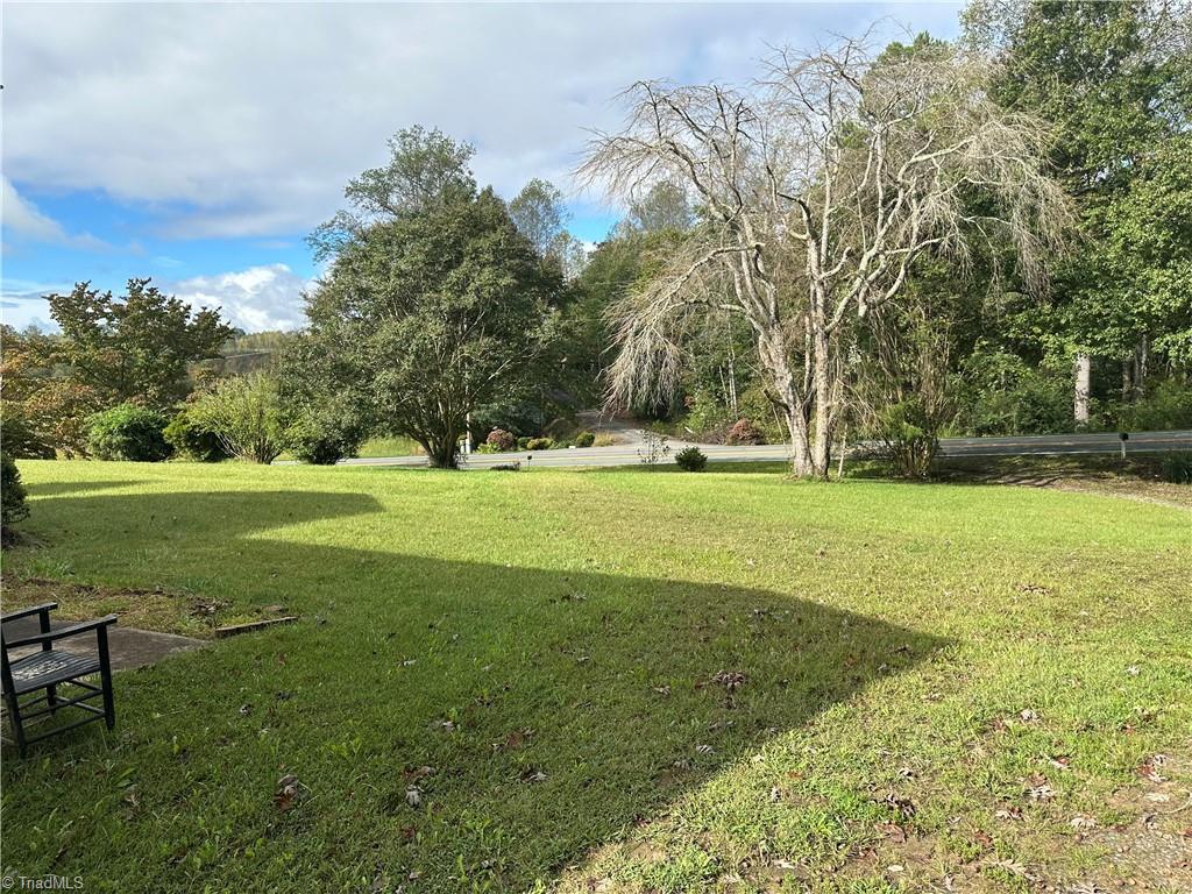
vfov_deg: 56.8
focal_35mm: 24
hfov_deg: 71.6
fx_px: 826
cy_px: 447
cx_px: 596
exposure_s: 1/2525
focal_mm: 6.86
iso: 80
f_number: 1.78
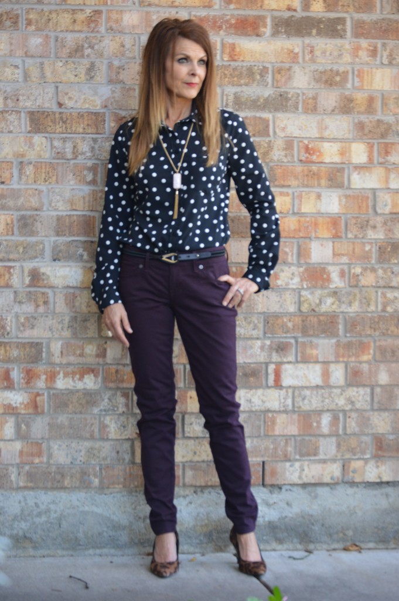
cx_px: 200
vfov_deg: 17.1
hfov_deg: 11.4
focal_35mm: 120
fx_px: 1998
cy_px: 300
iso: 560
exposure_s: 1/125
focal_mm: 80
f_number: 4.5
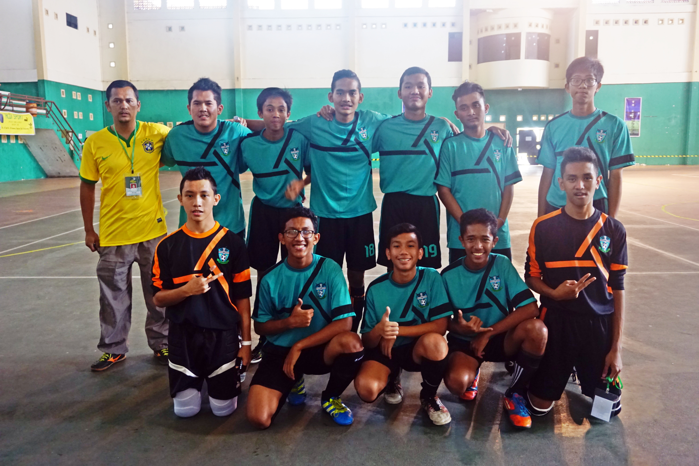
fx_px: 612
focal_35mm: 32
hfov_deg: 59.5
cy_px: 233
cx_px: 350
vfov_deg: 41.7
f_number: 4
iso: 1250
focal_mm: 21
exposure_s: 1/60
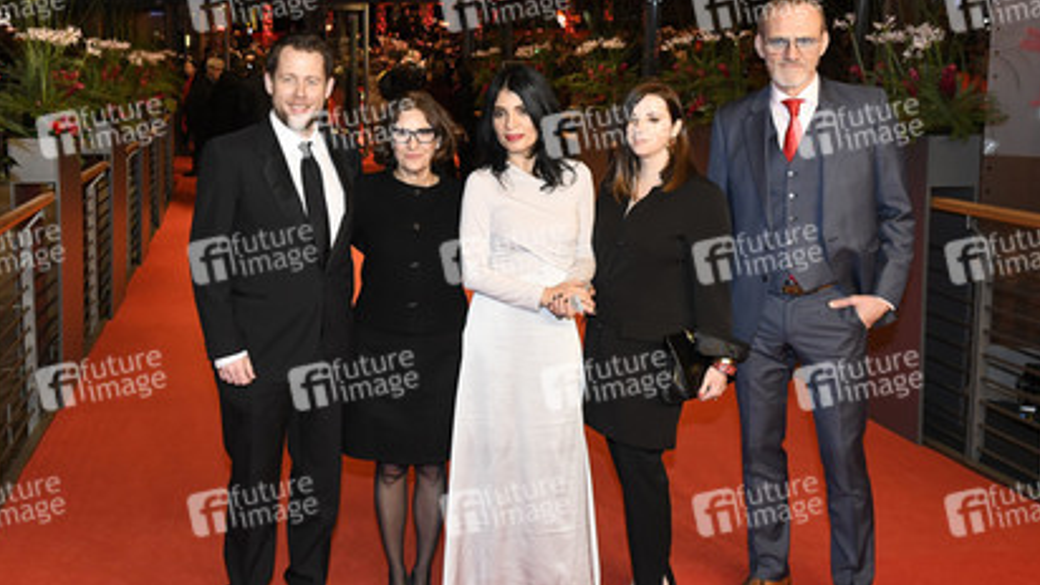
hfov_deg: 51.6
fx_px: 1076
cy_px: 318
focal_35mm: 39
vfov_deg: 30.4
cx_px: 539
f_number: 5
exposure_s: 1/200
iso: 1600
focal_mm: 23
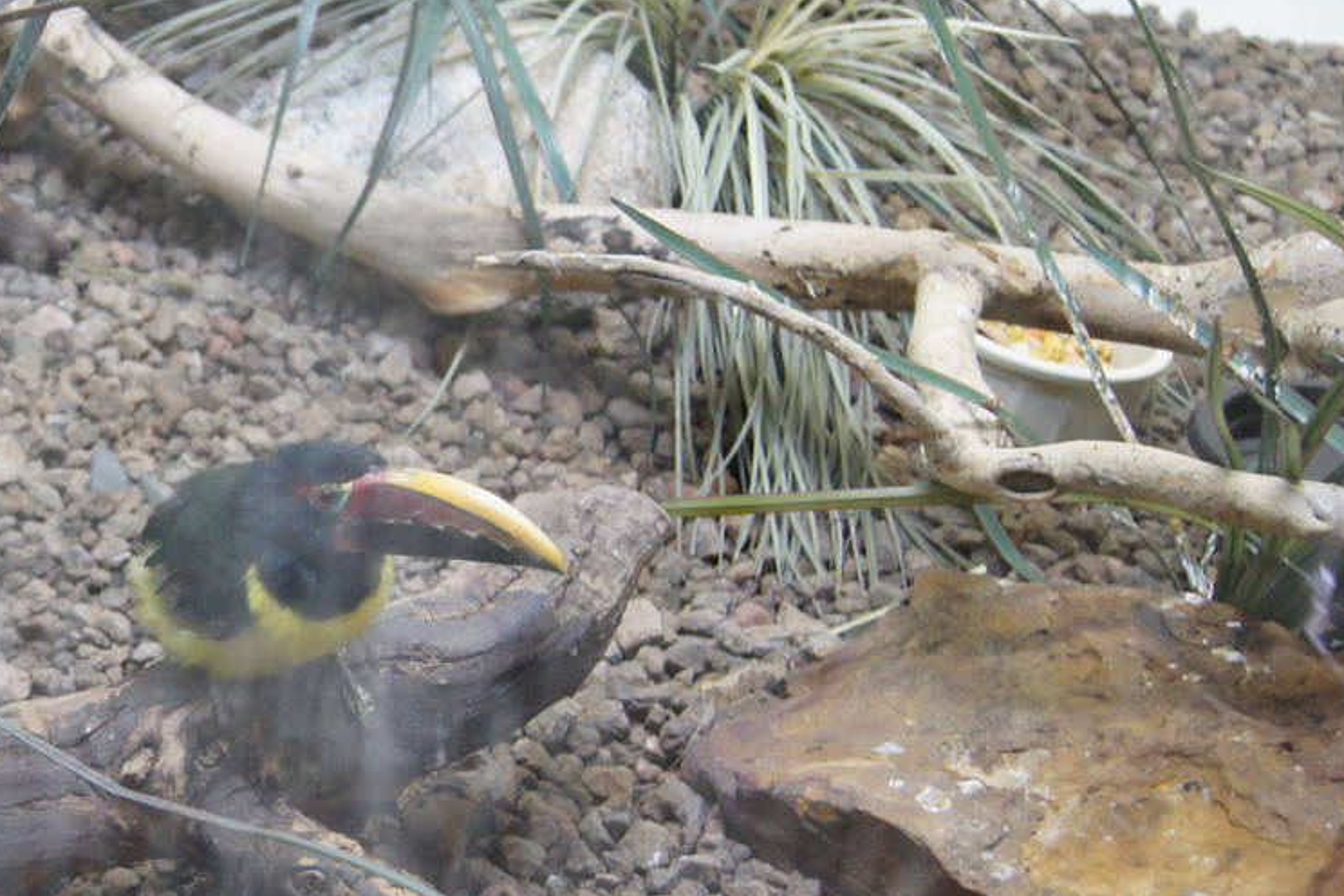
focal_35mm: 71
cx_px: 61
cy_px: 492
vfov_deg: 19.2
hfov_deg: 27.2
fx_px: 2650
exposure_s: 1/40
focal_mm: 22
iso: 1600
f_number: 4
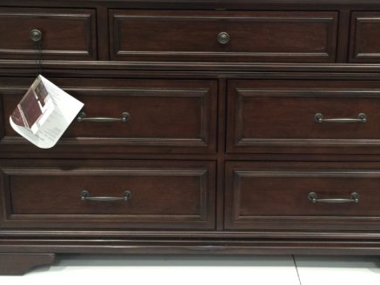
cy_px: 88
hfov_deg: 37.4
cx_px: 217
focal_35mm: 51
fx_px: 560
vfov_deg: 28.3
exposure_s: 1/33
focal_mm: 4.15
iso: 160
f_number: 2.2
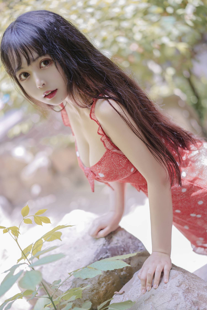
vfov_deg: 36.2
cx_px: 104
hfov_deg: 24.6
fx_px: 474
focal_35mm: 55
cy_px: 155
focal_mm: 55
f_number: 1.8
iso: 160
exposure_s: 1/320
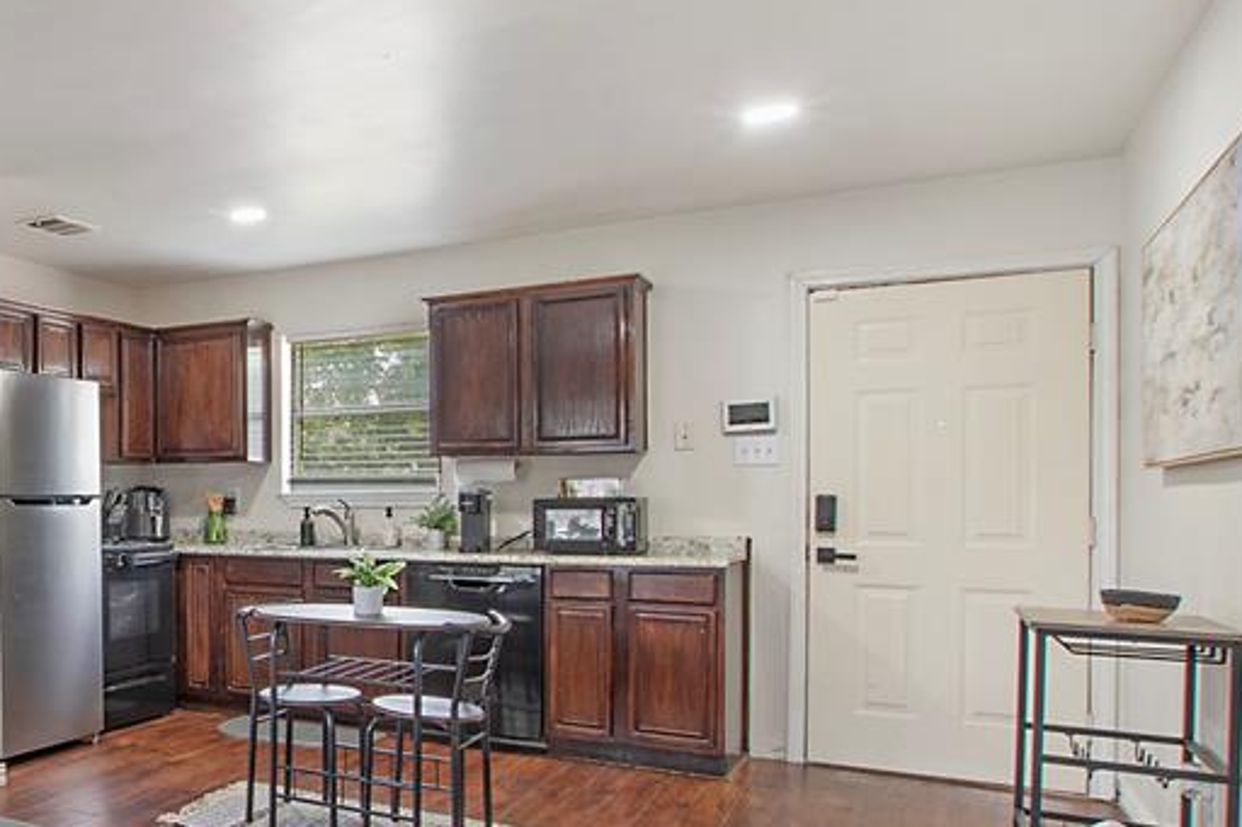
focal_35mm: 30
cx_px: 15
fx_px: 1035
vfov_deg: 43.4
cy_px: 490
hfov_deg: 50.7
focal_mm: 10
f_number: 8
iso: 100
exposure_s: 1/1.25
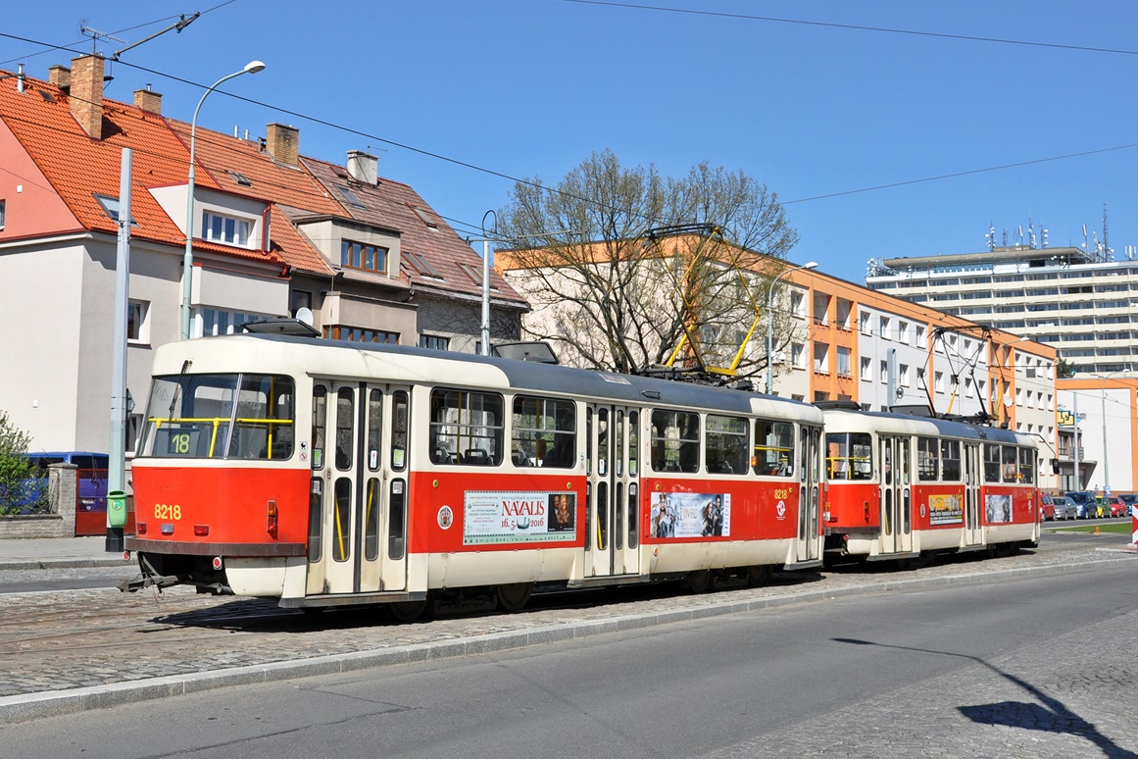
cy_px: 381
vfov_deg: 40.5
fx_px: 1028
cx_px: 587
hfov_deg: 57.9
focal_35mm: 33
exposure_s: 1/1600
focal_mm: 21
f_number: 7.1
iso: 400
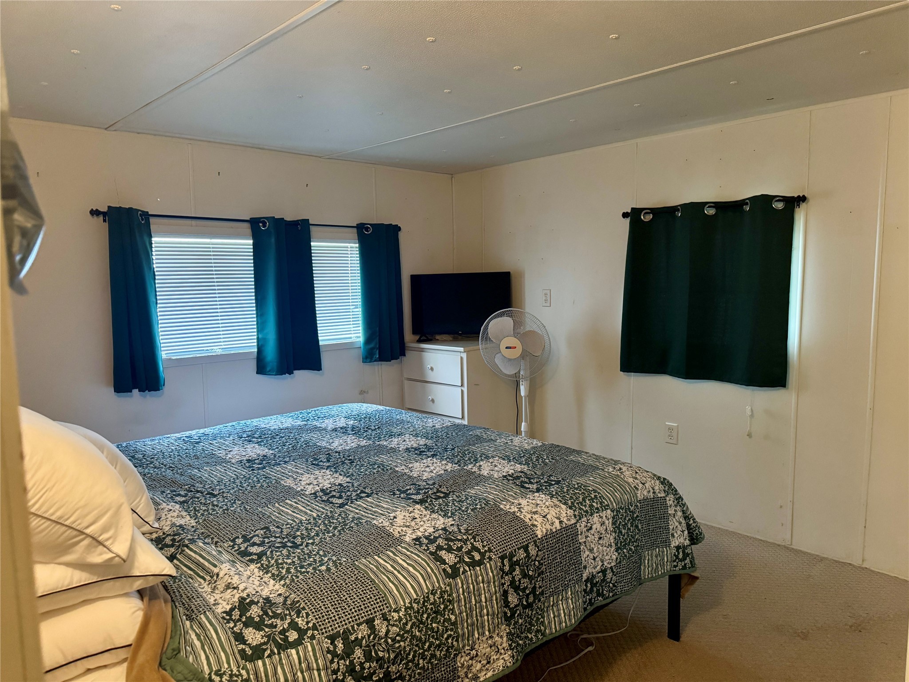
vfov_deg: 56.8
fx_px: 630
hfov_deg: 71.6
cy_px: 341
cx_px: 454
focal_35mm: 24
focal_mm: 6.76
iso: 640
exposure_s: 1/60
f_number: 1.78
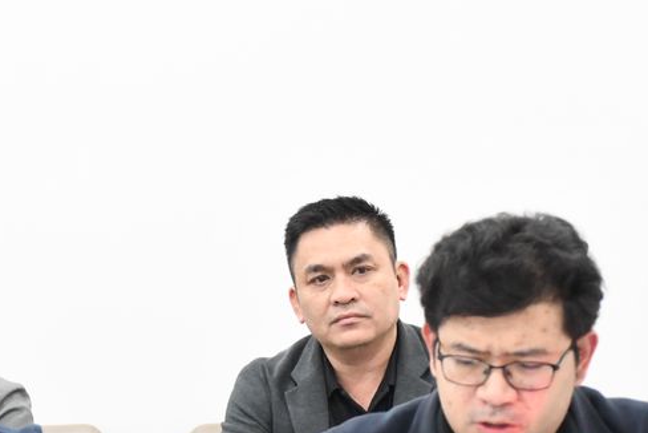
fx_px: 3512
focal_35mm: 195
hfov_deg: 10.5
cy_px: 452
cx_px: 238
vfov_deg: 7.0
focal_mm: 62
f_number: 5
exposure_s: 1/50
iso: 4000
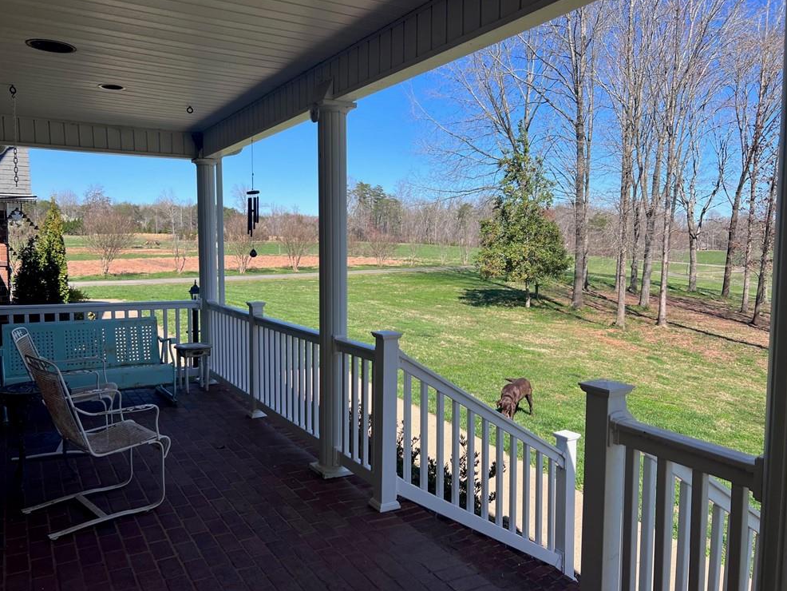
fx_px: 614
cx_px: 390
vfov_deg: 51.4
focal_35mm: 27
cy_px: 299
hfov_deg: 65.3
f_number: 1.5
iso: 50
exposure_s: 1/2632
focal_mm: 5.7
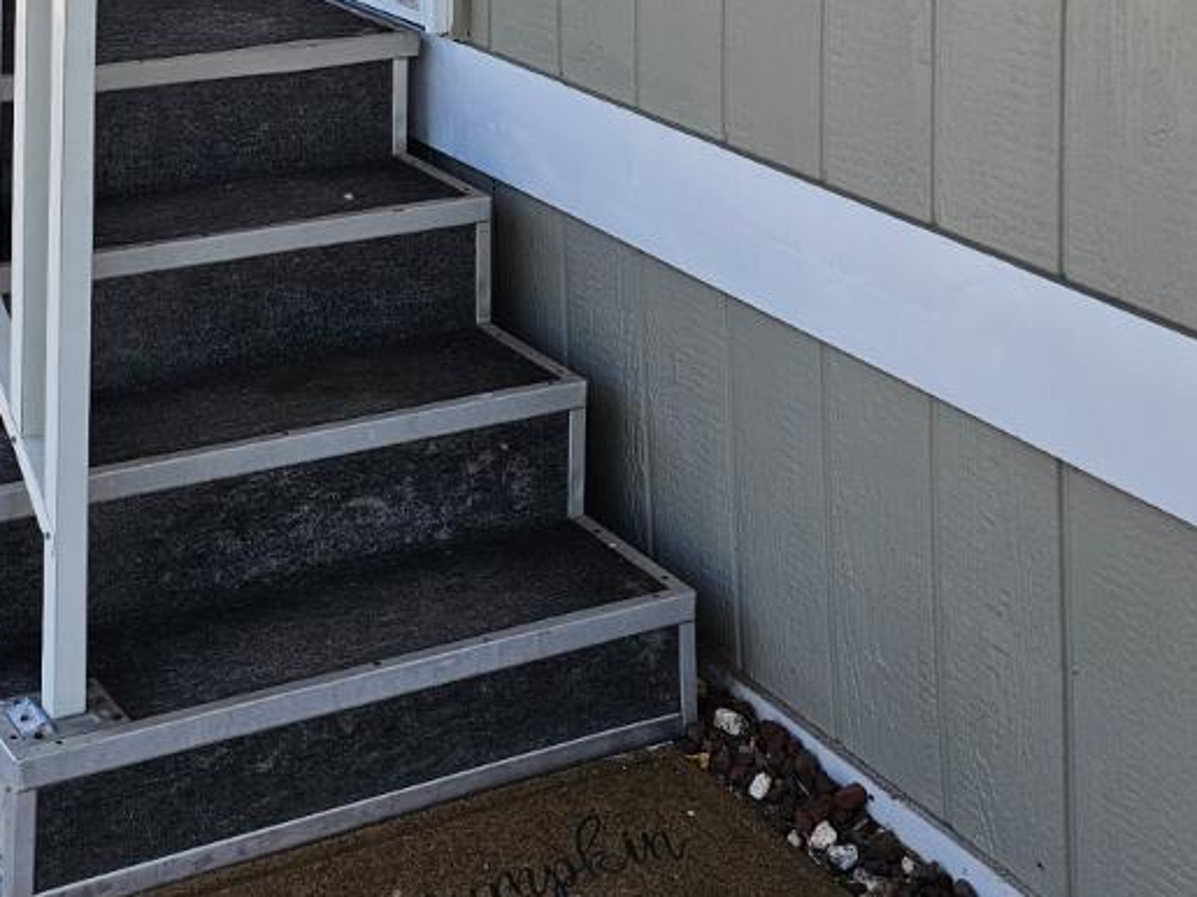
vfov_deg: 20.1
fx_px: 2316
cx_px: 488
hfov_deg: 28.9
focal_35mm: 67
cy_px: -261
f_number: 1.7
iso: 12
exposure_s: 1/120
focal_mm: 6.3
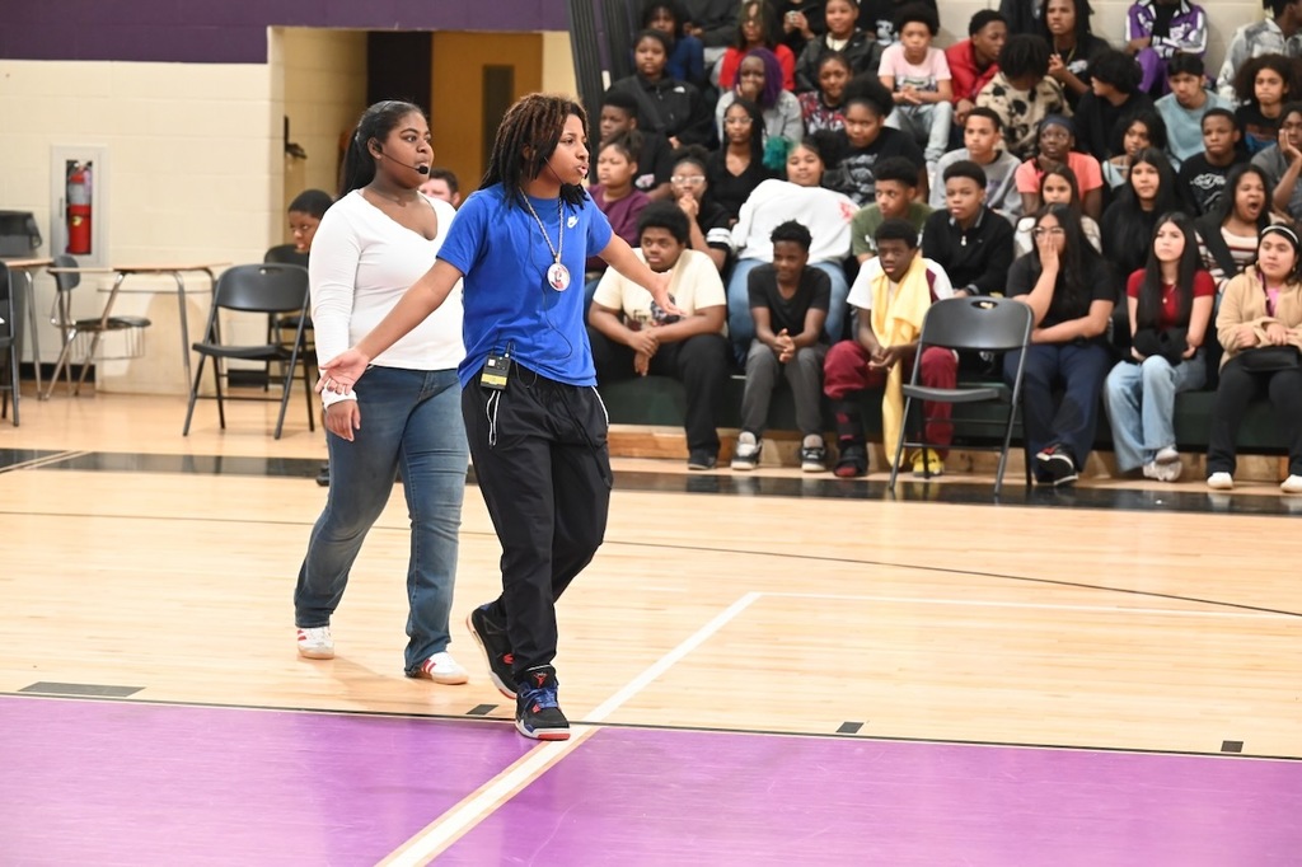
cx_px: 651
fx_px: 3615
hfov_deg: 20.4
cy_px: 434
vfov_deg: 13.7
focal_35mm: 100
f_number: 5
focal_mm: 100
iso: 5000
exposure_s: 1/200
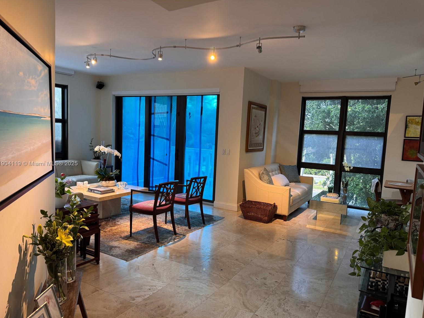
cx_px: 210
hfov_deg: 69.4
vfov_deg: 54.9
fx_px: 306
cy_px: 164
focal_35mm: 25
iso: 160
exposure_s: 1/60
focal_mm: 6.76
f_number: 1.78
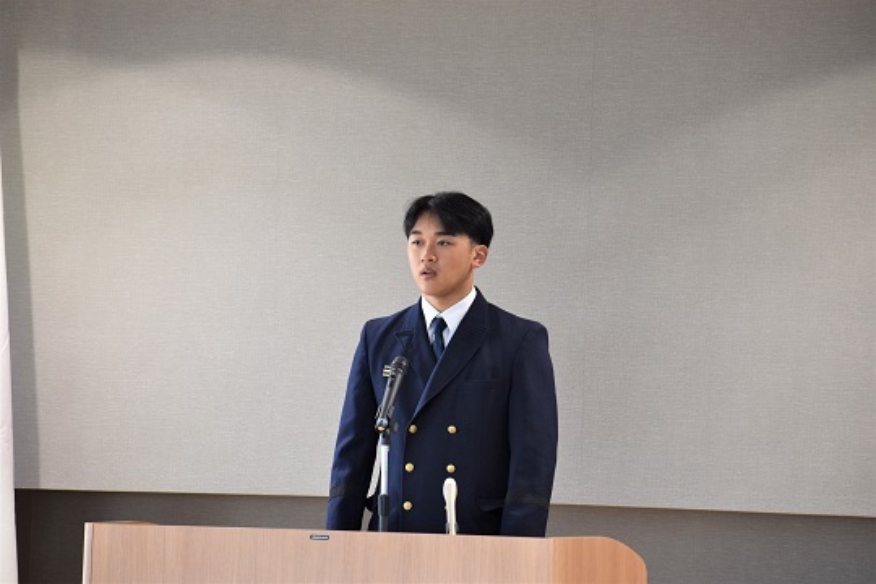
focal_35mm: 202
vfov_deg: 6.8
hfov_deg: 10.2
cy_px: 292
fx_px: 4927
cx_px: 438
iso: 400
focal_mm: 135
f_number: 4.8
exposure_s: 1/80
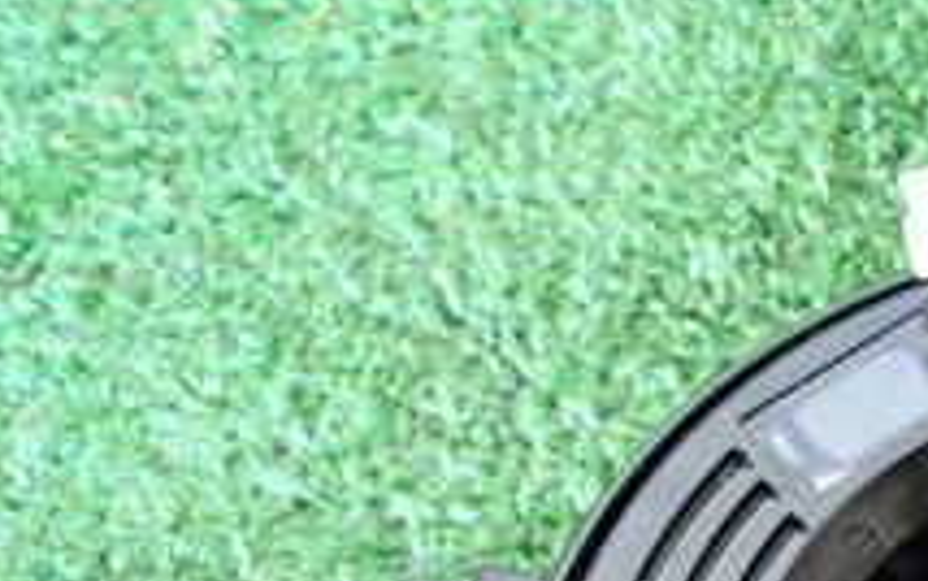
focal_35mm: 89
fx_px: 2252
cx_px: 1088
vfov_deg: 13.8
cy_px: 863
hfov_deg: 21.7
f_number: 2.3
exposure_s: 1/30
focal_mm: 5.4
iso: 800
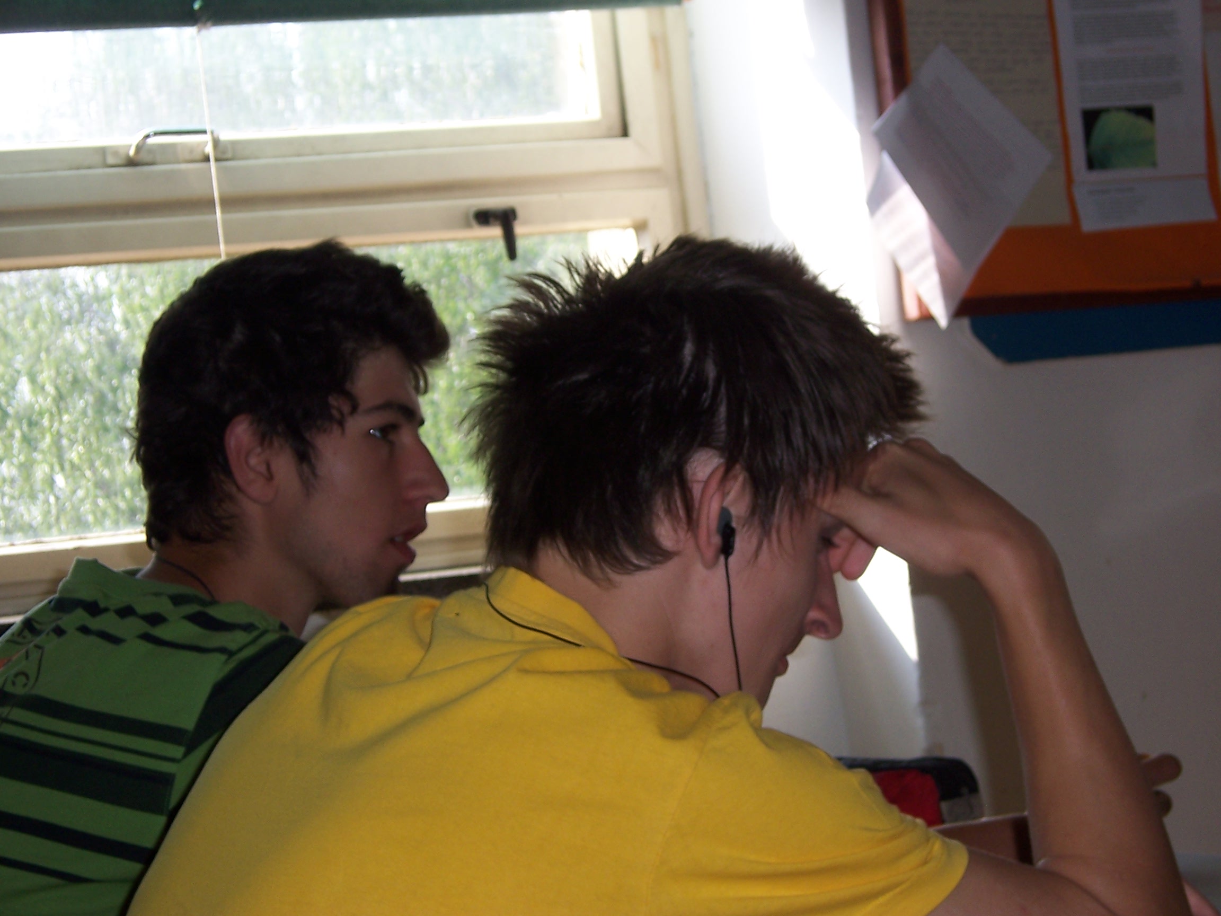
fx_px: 3527
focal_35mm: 100
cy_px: 458
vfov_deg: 14.8
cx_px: 610
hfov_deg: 19.6
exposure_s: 1/90
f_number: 4.9
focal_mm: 16.6
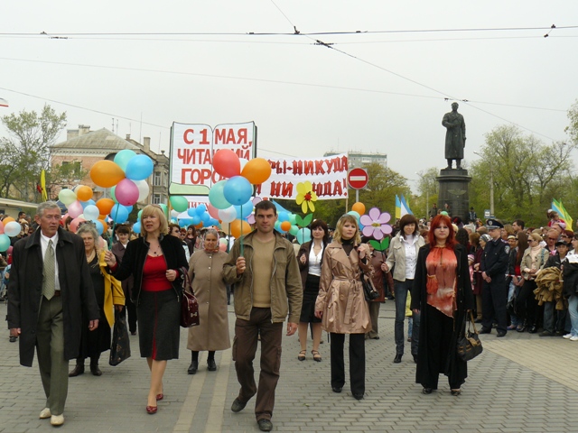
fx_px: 651
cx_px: 289
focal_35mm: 39
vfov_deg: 36.8
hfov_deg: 47.9
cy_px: 216
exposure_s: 1/320
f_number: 5.6
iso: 100
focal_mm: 6
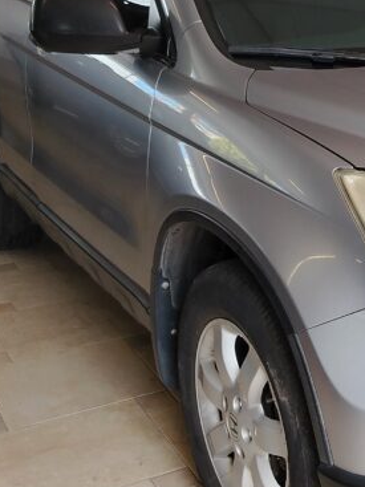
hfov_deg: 20.5
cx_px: 439
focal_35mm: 67
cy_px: 200
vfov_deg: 28.9
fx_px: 943
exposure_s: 1/100
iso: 184
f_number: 1.75
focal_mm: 5.25
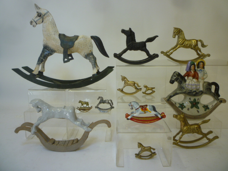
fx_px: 191
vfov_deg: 48.2
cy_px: 86
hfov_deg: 61.7
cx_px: 114
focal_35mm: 29
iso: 100
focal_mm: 5.2
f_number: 3.3
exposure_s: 1/30
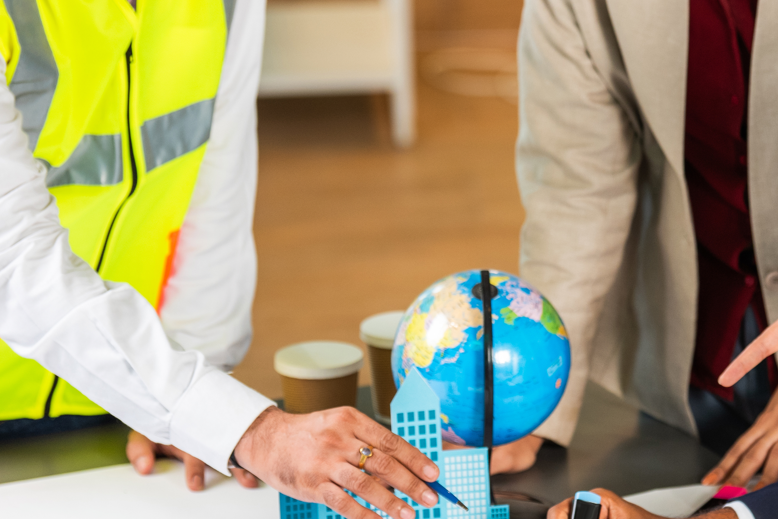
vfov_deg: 3.6
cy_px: 208
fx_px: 8149
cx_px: 598
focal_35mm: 377
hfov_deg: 5.5
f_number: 2.8
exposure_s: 1/125
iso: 250
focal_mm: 135
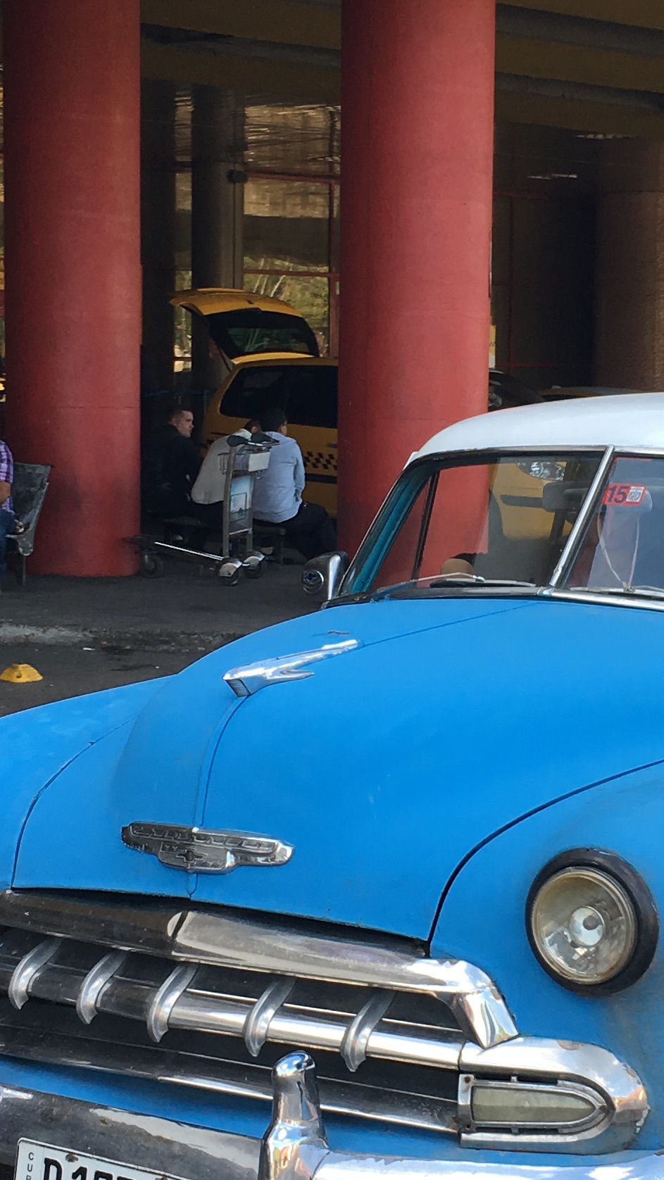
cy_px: 617
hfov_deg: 15.9
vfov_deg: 27.9
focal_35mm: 76
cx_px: 451
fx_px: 2378
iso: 25
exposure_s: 1/185
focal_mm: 4.15
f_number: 2.2
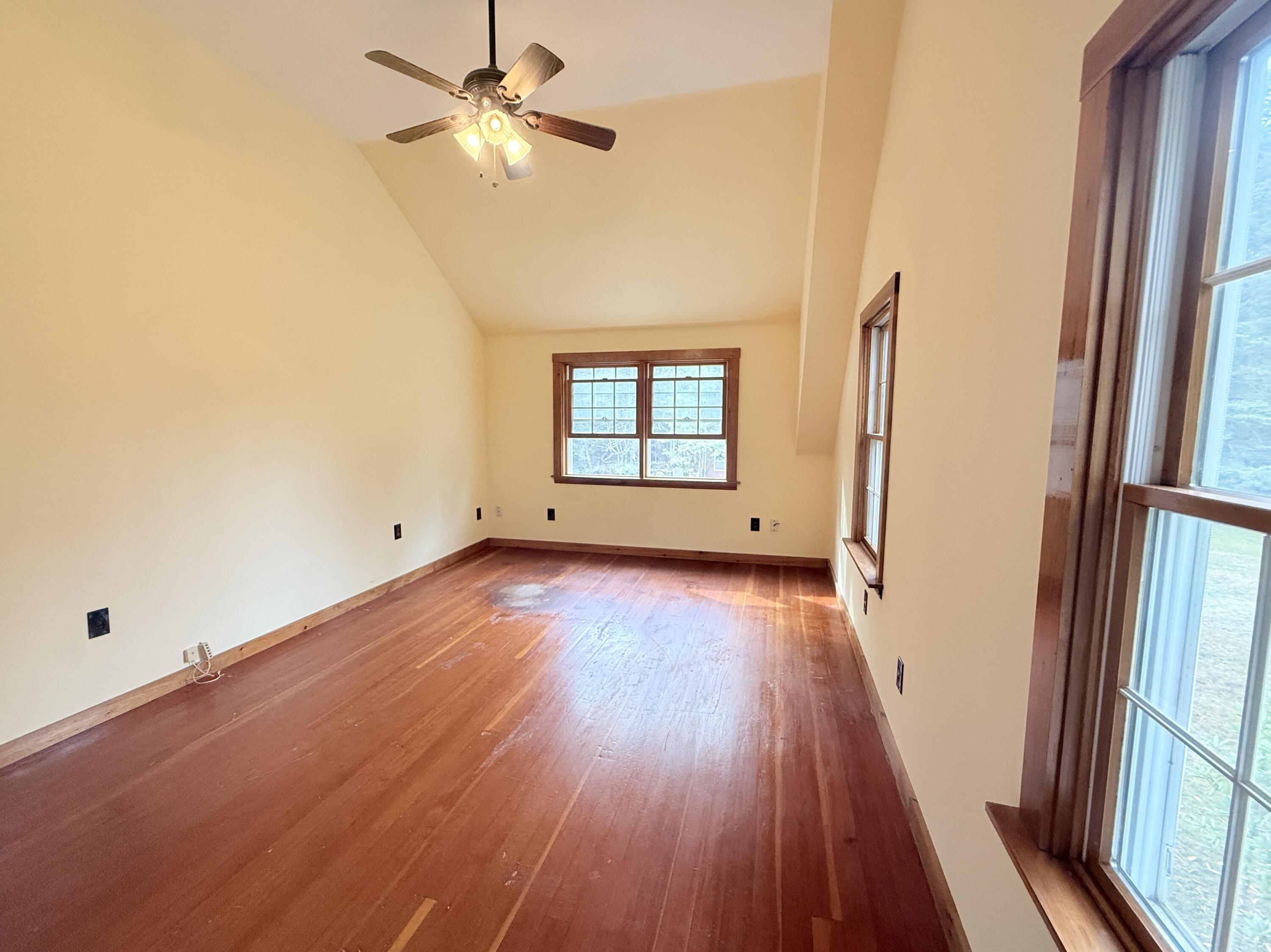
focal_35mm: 14
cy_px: 476
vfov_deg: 85.7
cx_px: 636
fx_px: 514
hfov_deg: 102.1
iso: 400
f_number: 2.2
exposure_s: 1/120
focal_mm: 2.22
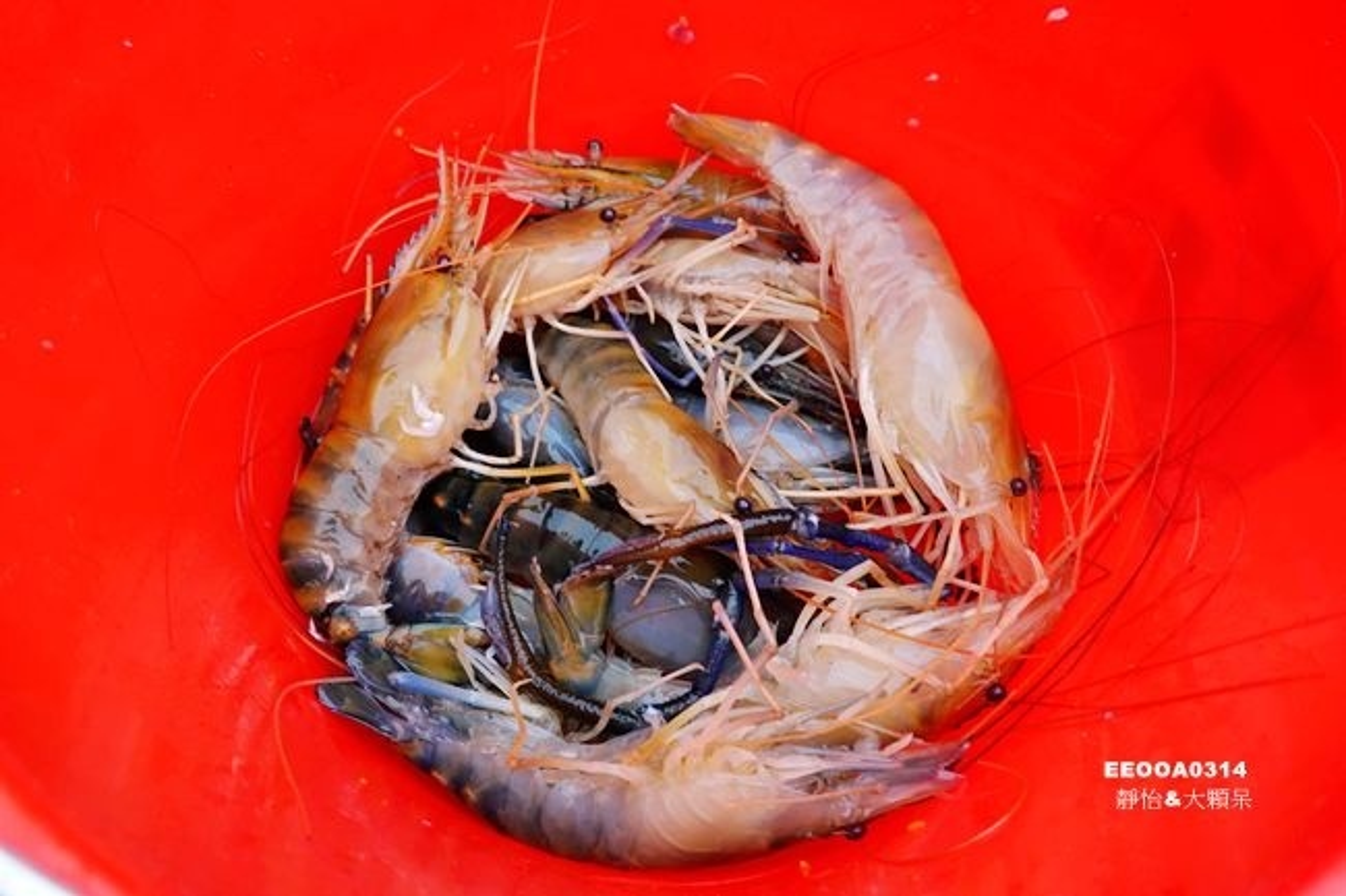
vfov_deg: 42.3
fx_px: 1159
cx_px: 673
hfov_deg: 60.3
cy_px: 448
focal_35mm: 31
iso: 1000
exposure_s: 1/8
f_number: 3.5
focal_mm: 11.52
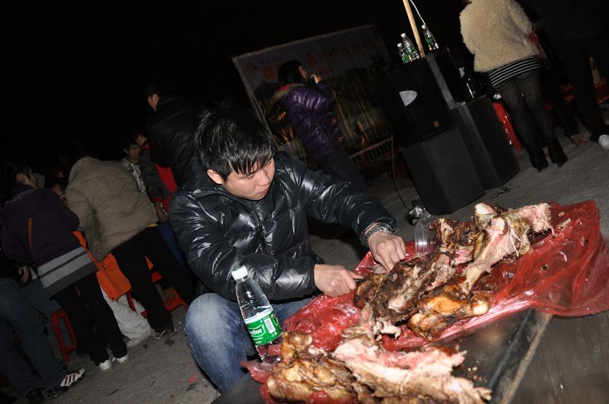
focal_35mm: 27
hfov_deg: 67.5
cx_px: 304
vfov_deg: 47.8
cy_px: 202
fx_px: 456
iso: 800
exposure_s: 1/60
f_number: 3.5
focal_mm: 18
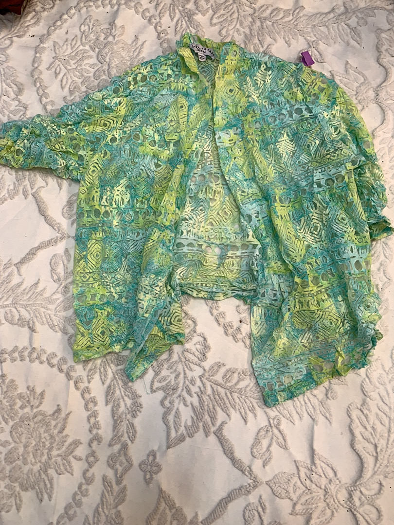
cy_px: 262
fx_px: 395
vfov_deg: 67.3
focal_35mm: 26
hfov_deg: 53.1
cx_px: 197
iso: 25
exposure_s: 1/102
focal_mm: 4.25
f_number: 1.8
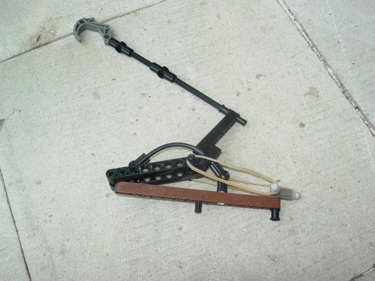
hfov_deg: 47.9
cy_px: 139
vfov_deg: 36.8
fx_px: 422
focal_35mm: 39
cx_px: 187
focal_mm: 7.8
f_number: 4.8
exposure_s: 1/49.3
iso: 79
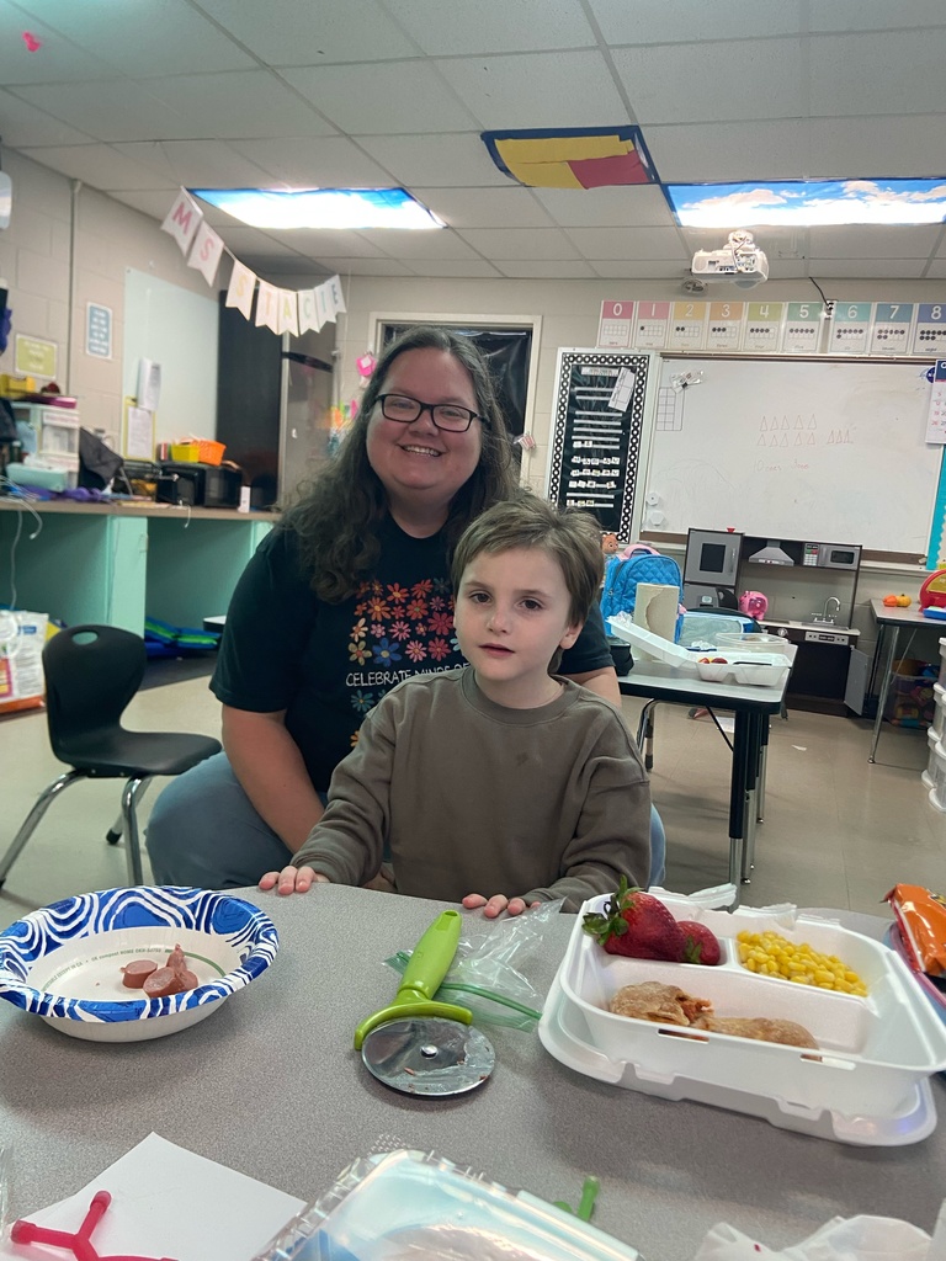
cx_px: 473
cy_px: 630
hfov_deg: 53.1
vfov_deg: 67.3
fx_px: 947
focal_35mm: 26
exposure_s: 1/40
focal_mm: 4.25
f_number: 1.8
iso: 200
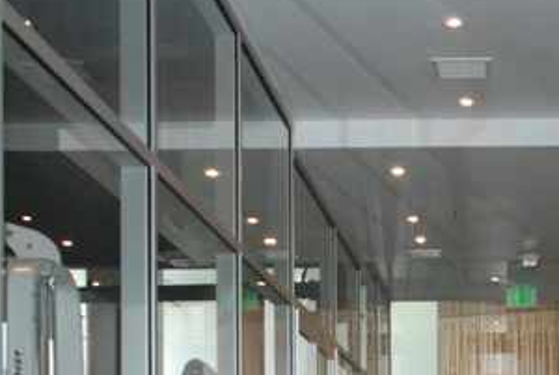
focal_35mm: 88
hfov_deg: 22.3
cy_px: 488
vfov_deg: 14.9
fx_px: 1368
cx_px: 546
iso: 800
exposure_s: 1/60
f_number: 5
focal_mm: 22
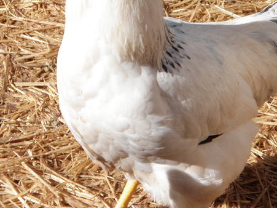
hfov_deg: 11.2
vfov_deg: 8.4
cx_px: 159
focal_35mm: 177
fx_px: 1416
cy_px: 53
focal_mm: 20.1
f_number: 5
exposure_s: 1/250
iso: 80
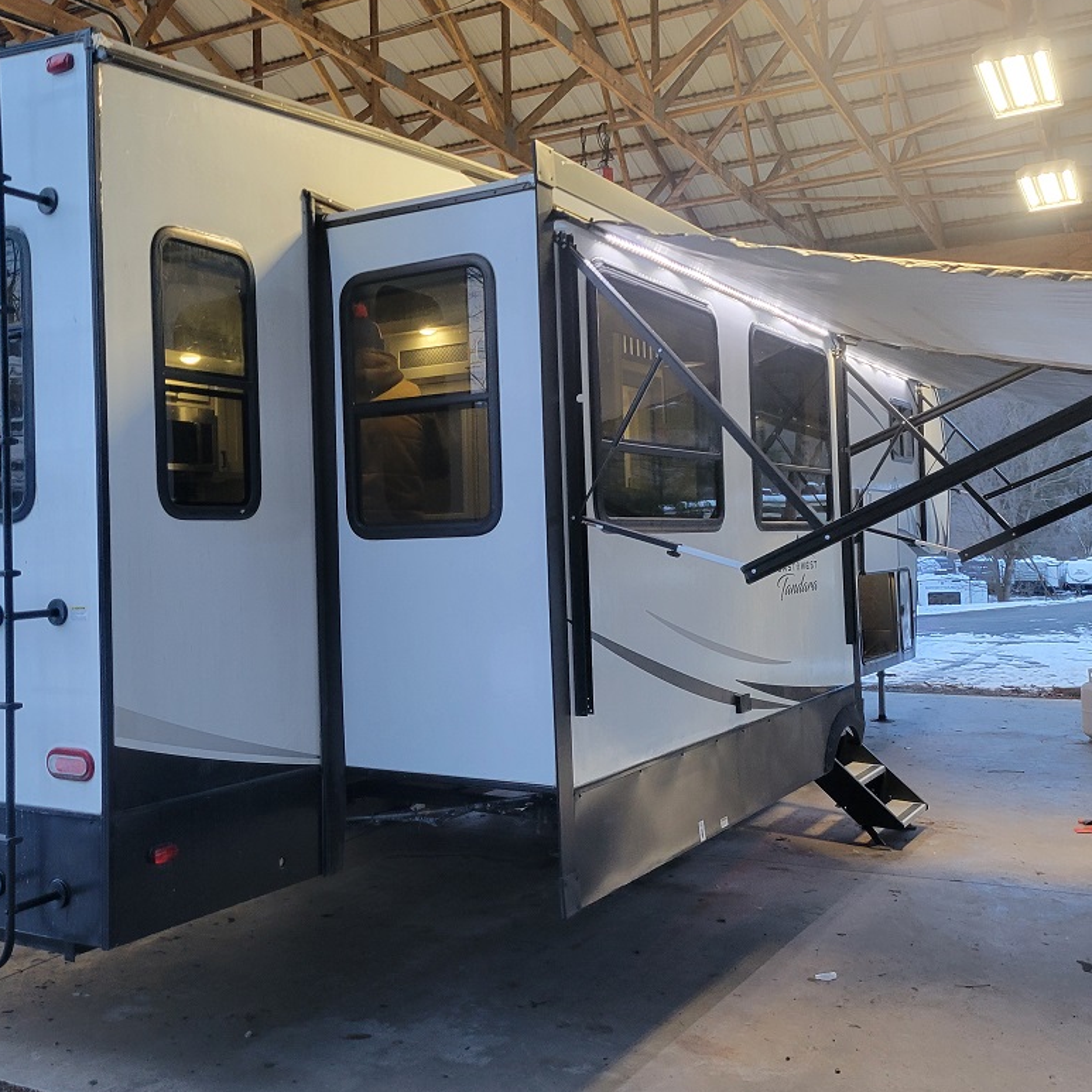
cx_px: 410
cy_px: 507
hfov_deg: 45.7
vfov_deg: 46.0
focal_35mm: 36
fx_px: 1285
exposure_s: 1/40
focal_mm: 5.4
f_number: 1.8
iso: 200
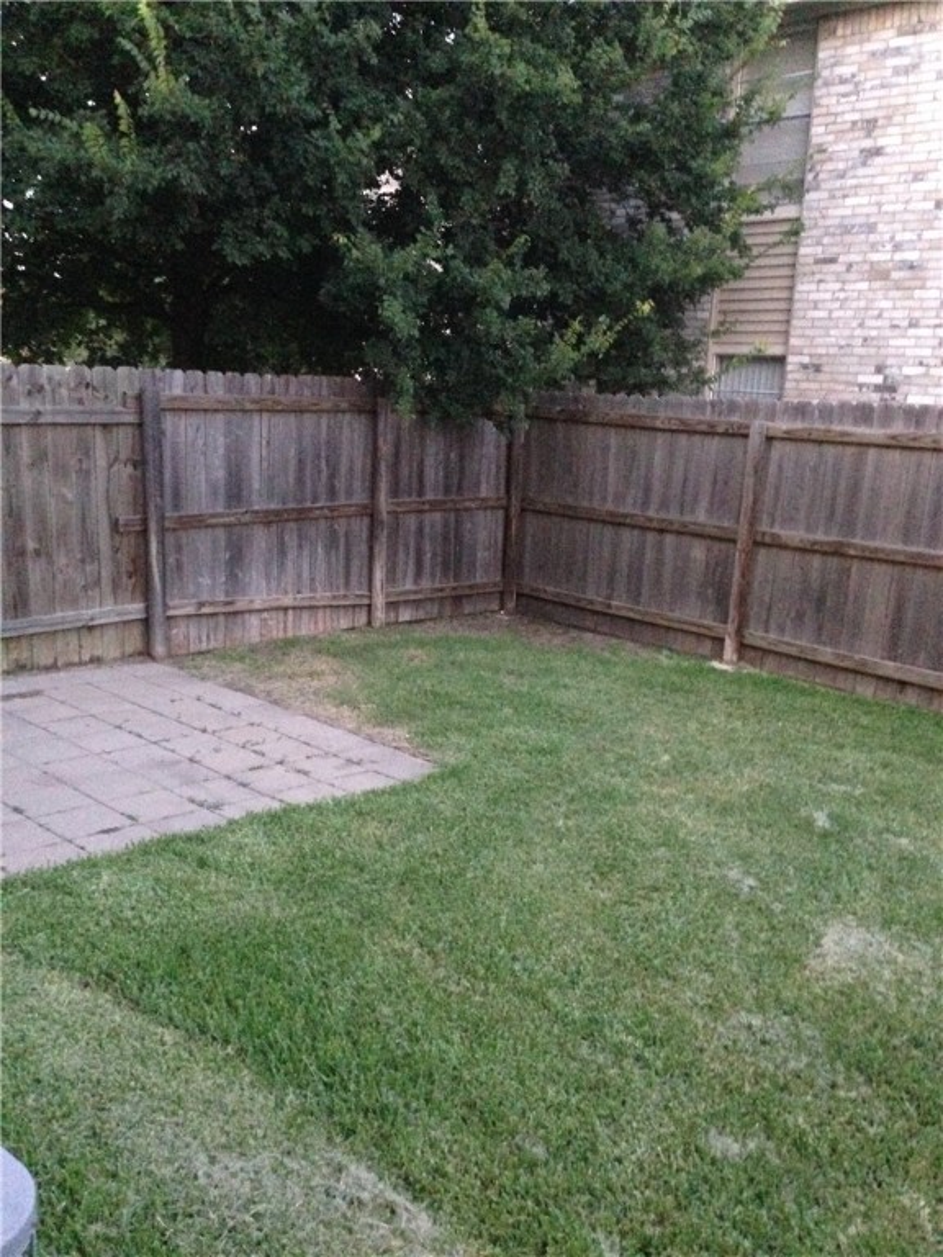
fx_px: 1199
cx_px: 472
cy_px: 628
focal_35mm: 33
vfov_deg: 55.4
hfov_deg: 42.9
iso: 800
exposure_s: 1/15
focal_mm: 4.12
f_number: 2.4
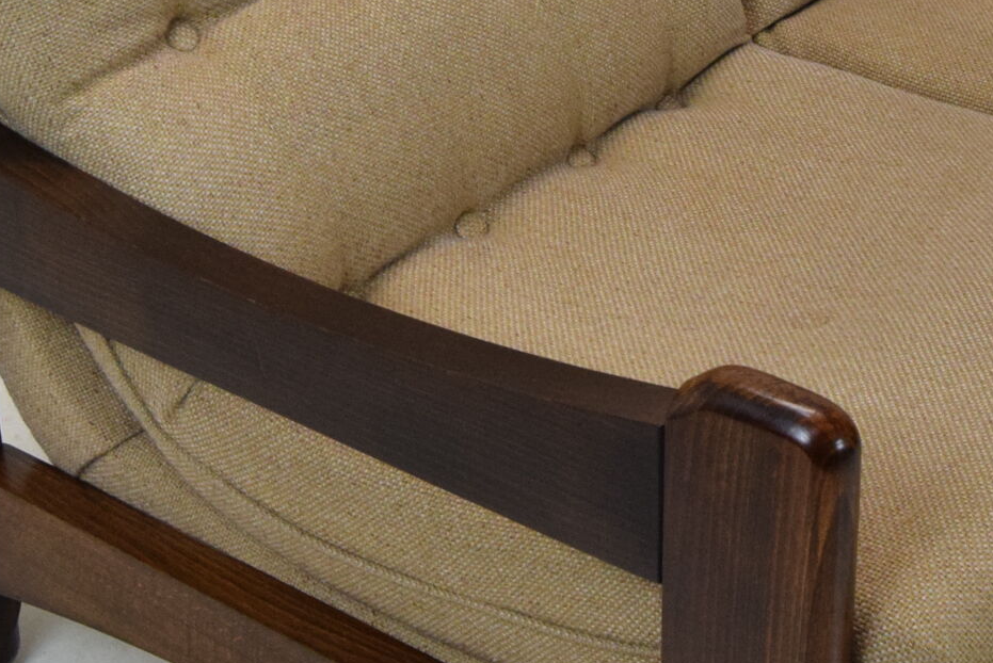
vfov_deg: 14.8
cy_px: 114
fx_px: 2528
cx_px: 596
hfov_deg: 22.2
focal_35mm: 92
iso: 1600
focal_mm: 19
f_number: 7.1
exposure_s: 1/200
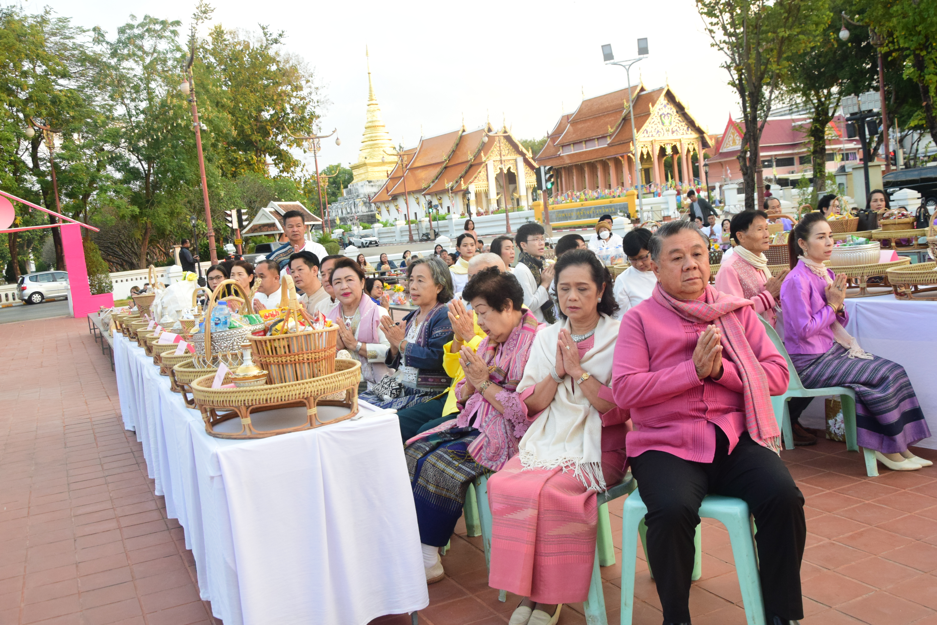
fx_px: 937
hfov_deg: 53.1
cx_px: 468
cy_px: 312
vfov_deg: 36.9
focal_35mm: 36
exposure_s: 1/250
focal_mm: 24
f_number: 8
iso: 1600
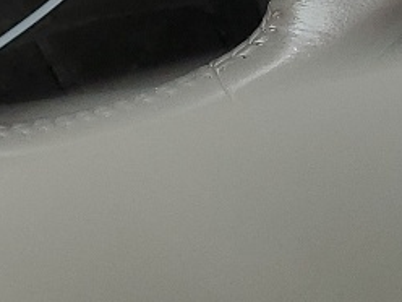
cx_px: 126
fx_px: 1951
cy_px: -153
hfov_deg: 11.7
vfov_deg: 8.6
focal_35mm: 168
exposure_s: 1/169
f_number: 1.5
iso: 50
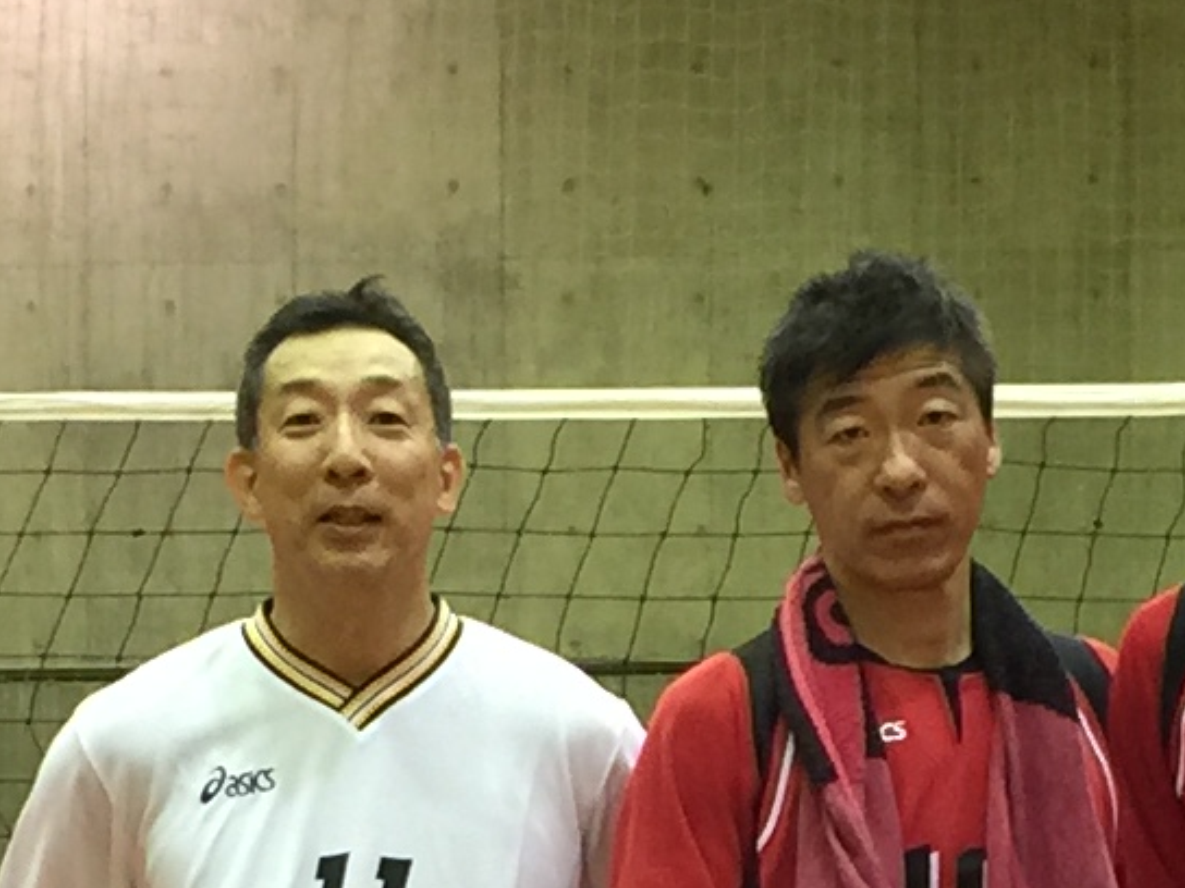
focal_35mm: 174
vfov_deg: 8.4
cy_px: 1193
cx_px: 640
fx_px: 5956
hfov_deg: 11.4
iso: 64
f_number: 2.2
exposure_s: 1/17
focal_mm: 4.15
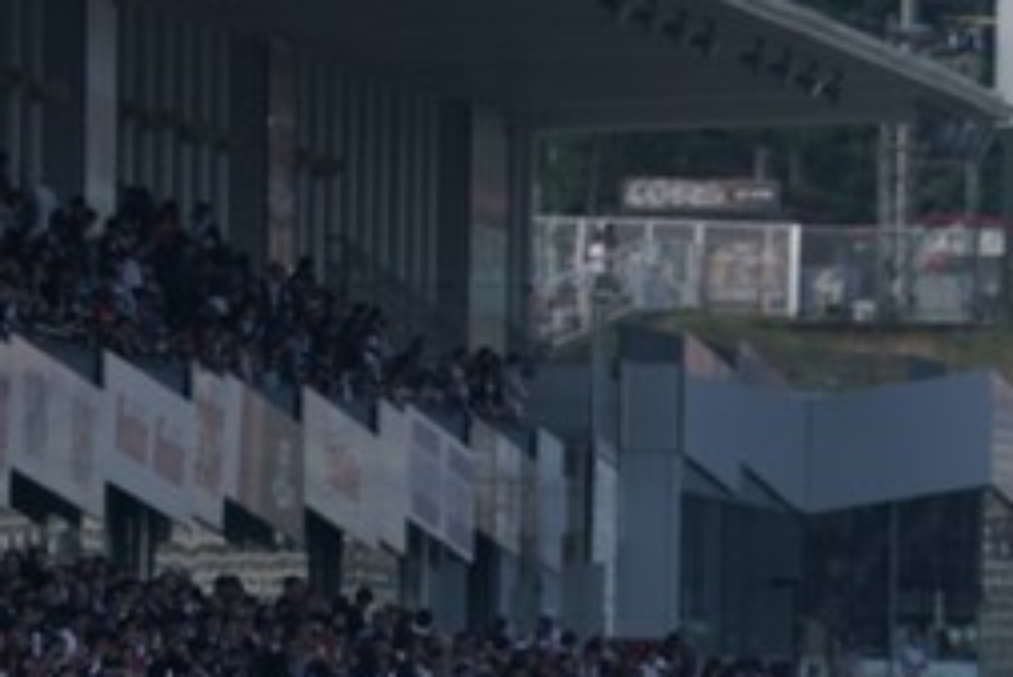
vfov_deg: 0.8
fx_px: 48059
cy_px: 769
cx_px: 1137
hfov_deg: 1.2
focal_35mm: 1707
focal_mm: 600
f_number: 8
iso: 320
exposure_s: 1/640
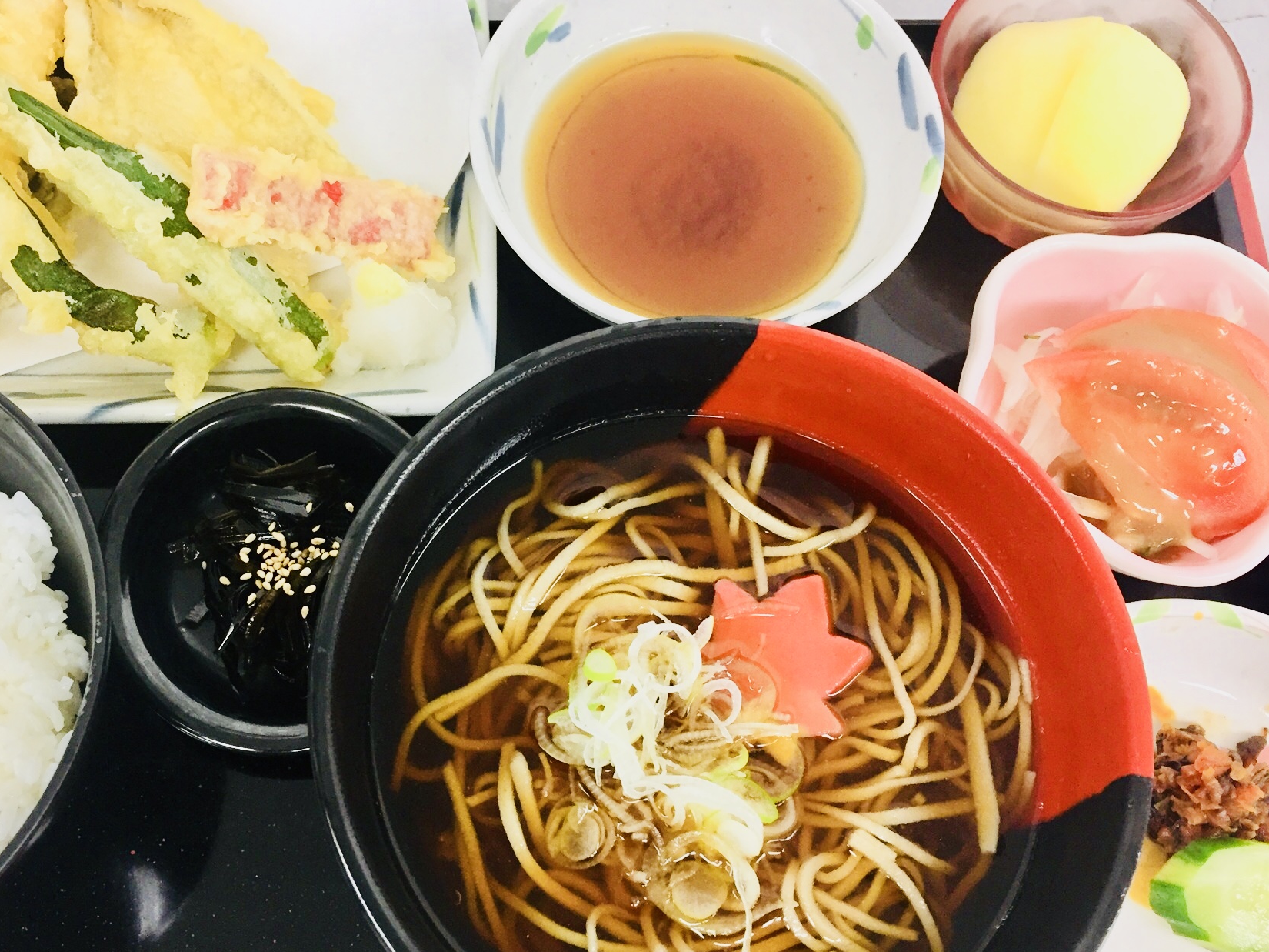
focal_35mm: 36
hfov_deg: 50.9
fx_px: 1320
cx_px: 489
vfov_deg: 39.6
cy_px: 529
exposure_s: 1/30
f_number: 2.2
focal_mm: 4.15
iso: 50
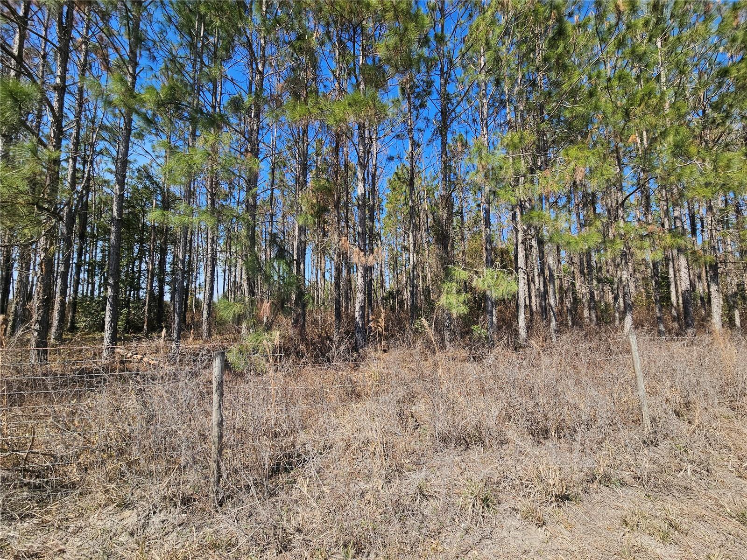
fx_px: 281
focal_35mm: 13
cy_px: 280
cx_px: 374
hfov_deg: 106.2
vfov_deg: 89.9
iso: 50
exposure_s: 1/1406
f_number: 2.2
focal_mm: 2.2
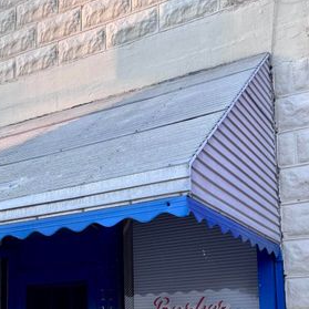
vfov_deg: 29.8
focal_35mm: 55
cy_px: 276
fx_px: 555
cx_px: 55
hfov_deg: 30.2
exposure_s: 1/225
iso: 40
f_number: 1.6
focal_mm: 5.96
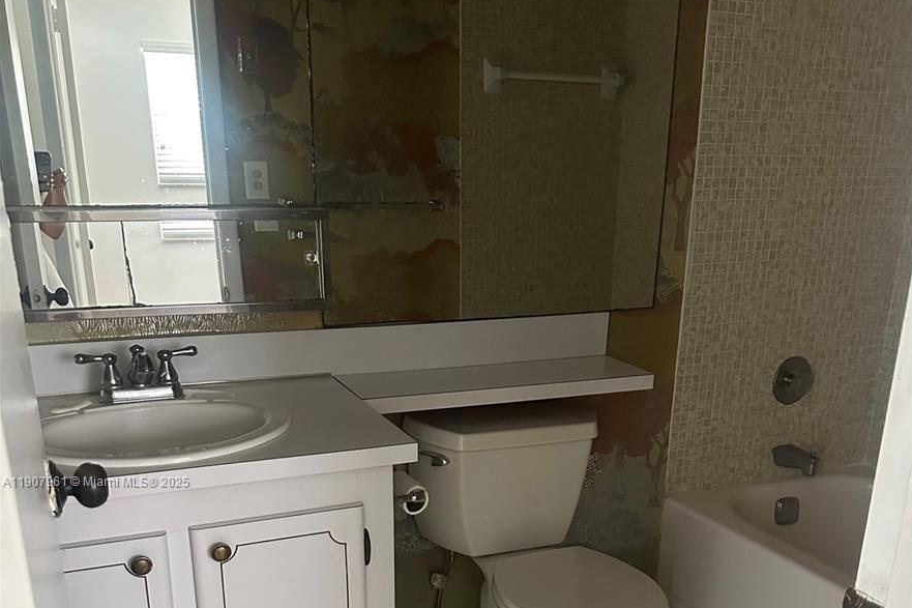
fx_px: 861
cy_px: 483
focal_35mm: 34
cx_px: 465
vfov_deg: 37.5
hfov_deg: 55.8
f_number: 1.78
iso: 1000
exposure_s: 1/48
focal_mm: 6.86
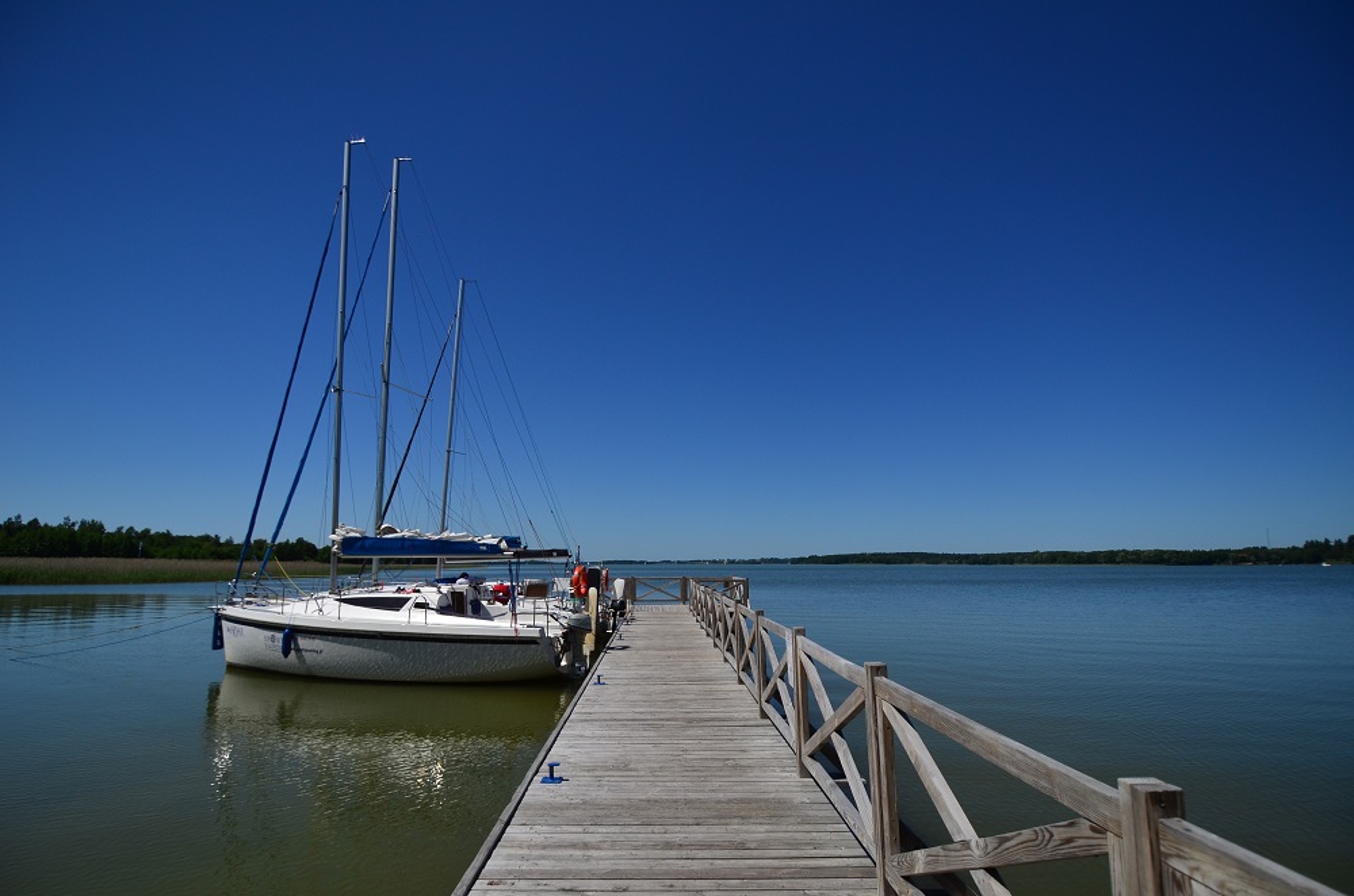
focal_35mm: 18
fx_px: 675
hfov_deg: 90.1
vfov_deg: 67.1
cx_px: 677
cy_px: 448
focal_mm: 12
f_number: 4
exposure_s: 1/8000
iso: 200
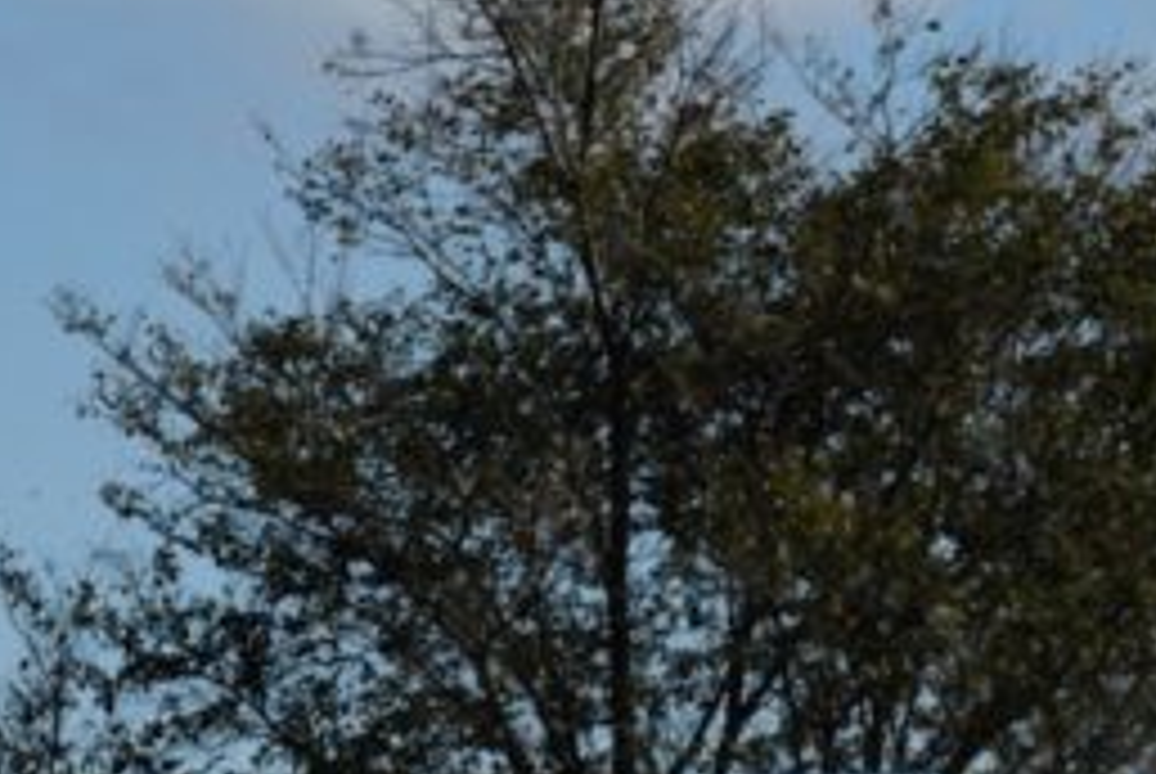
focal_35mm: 575
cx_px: 1057
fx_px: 18485
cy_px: 724
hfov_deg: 3.6
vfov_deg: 2.4
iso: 1000
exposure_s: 1/1250
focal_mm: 185
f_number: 16
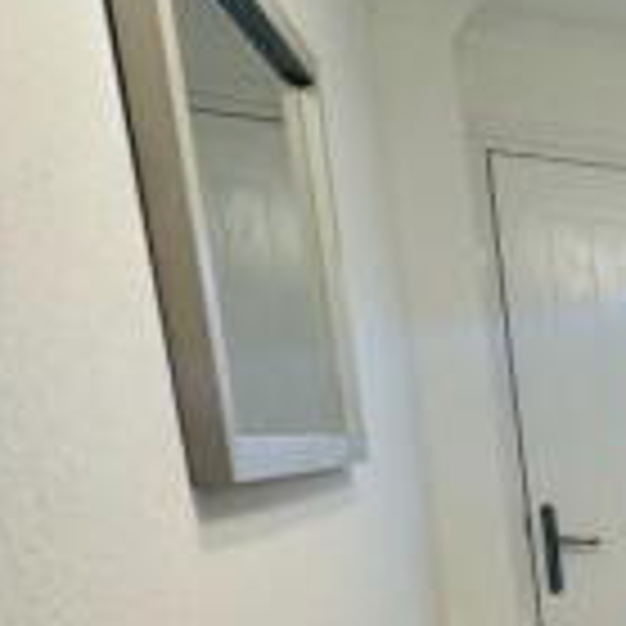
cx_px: 1187
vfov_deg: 29.8
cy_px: 673
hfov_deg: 20.3
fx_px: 1064
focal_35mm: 52
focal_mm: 2.22
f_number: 2.2
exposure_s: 1/100
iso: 160
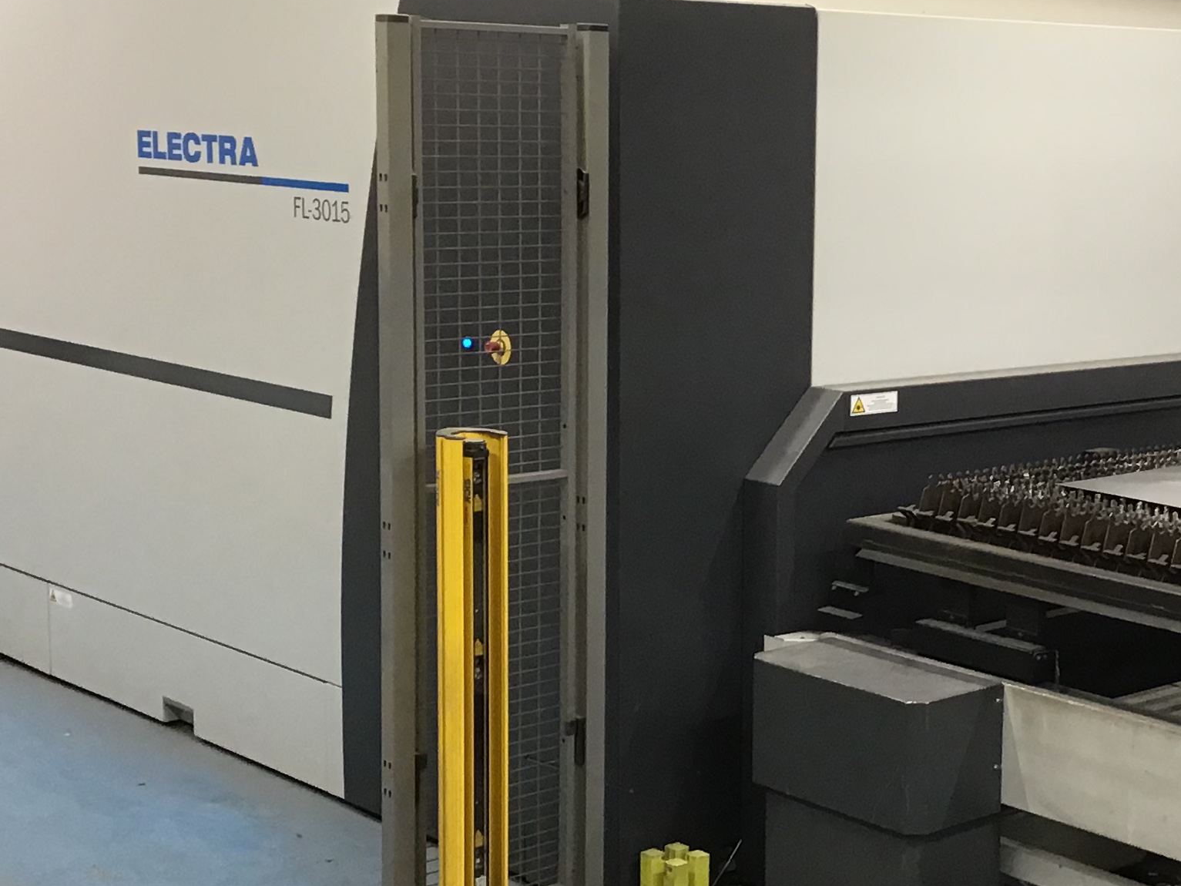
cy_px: 475
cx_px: 851
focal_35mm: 66
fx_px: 2252
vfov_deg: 22.3
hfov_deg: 29.0
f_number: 2.4
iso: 100
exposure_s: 1/33
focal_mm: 3.3
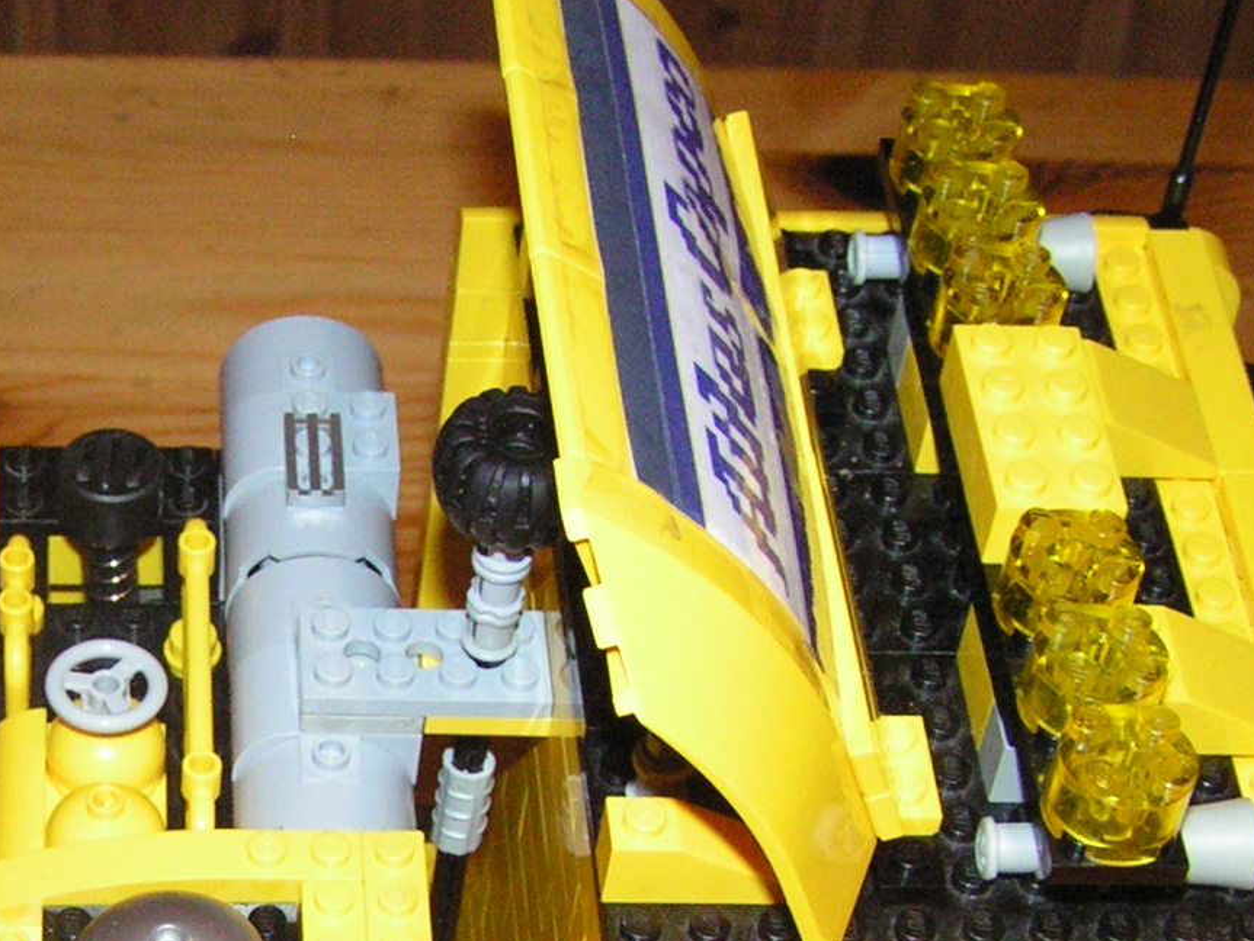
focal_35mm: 100
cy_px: 874
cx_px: 180
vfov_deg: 14.6
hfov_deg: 19.4
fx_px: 3624
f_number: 2.8
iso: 200
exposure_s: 1/40
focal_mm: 6.3
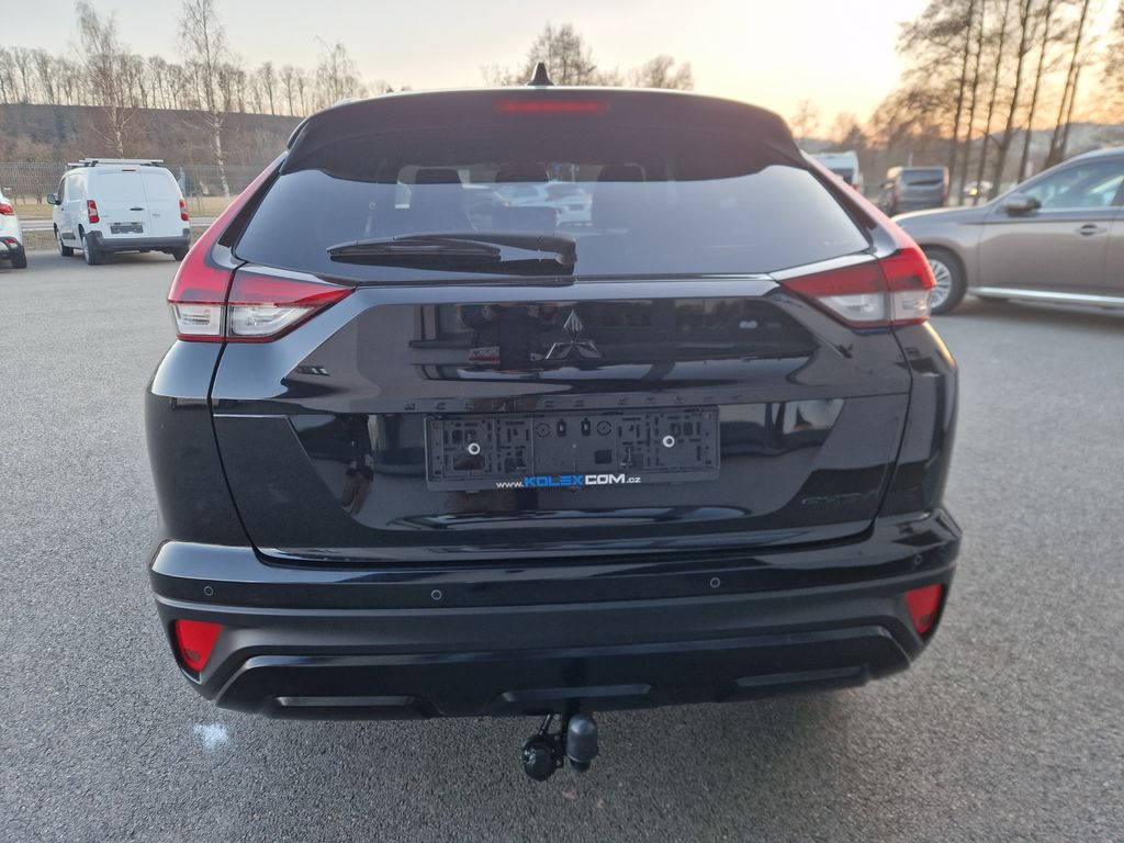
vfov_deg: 58.9
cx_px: 562
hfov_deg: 73.9
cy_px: 422
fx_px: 747
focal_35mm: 23
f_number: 1.8
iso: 200
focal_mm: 5.4
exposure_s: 1/100
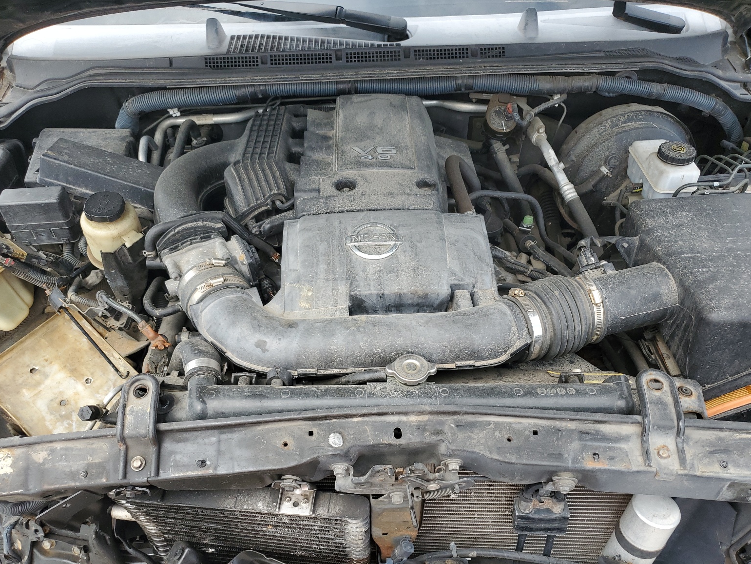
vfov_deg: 51.4
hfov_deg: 65.3
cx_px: 375
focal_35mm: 27
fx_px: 586
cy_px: 292
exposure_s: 1/833
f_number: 1.5
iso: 50
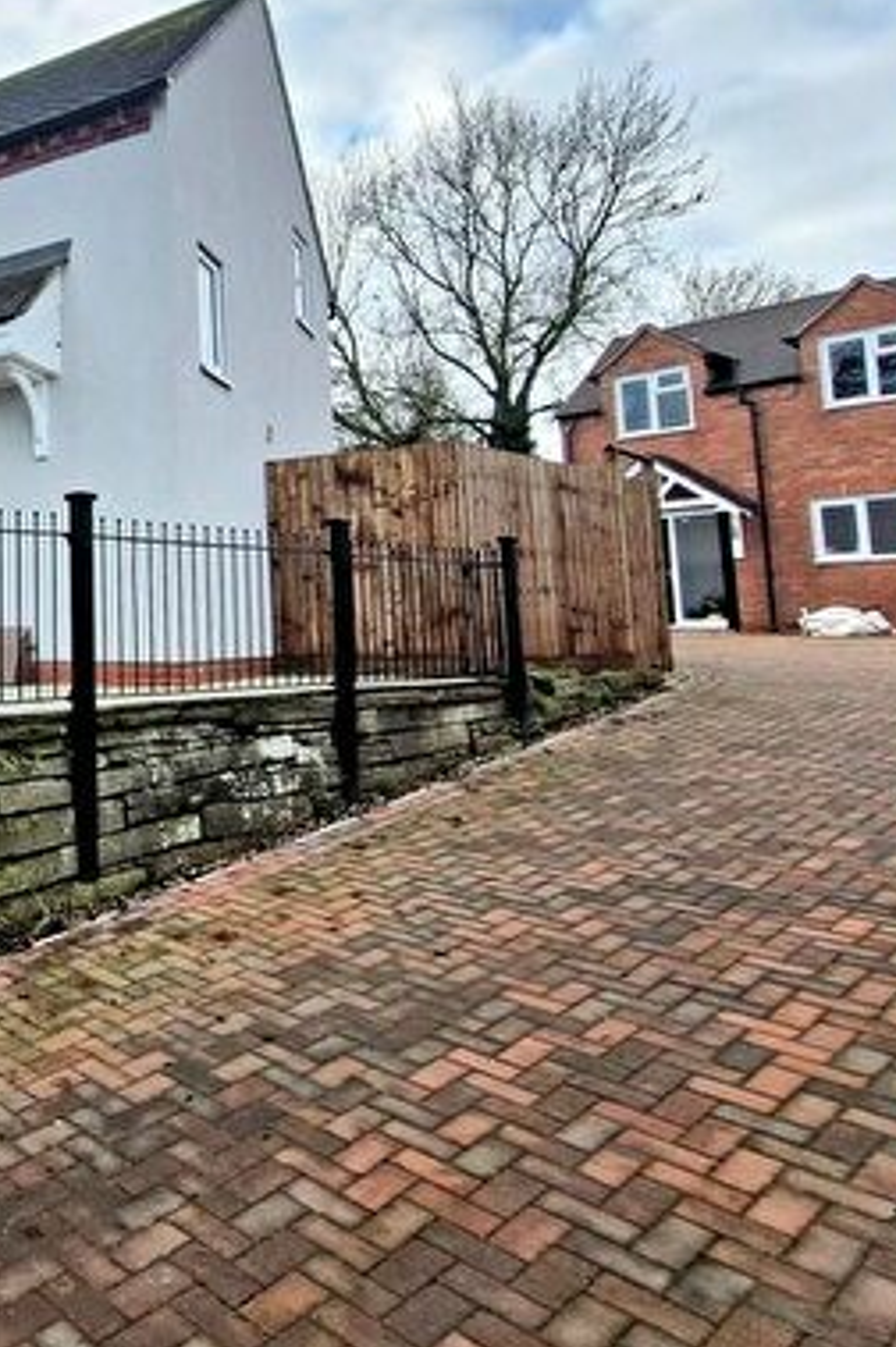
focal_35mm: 25
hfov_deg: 41.2
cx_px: -85
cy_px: 546
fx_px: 935
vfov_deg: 70.9
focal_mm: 1.74
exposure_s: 1/714
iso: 50
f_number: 2.2
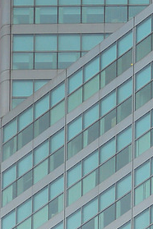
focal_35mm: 580
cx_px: 217
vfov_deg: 3.6
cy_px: 52
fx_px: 3697
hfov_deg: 2.4
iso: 400
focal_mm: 120
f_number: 7.1
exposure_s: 1/160
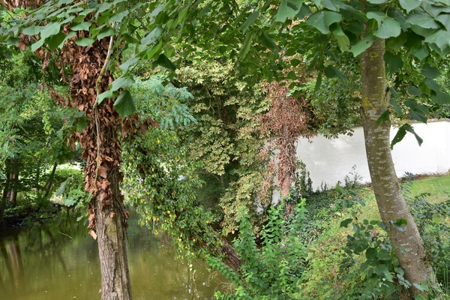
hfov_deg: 41.1
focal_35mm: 48
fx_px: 600
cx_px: 225
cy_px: 150
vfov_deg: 28.1
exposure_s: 1/30
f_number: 9
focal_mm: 32
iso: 400
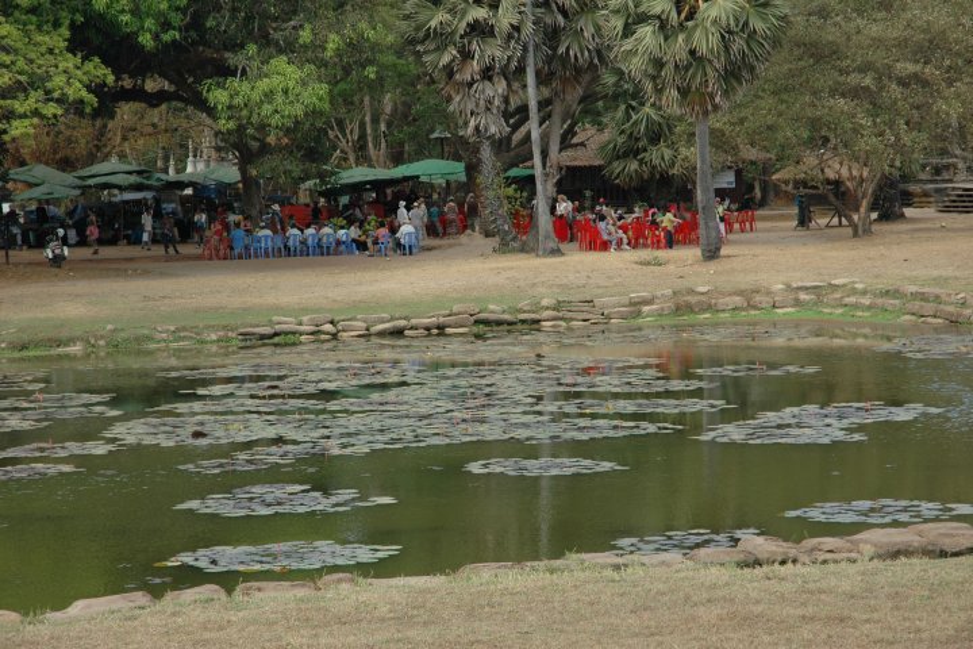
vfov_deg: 13.0
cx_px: 486
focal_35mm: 105
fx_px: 2838
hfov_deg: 19.5
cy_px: 324
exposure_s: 1/200
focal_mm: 70
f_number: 7.1
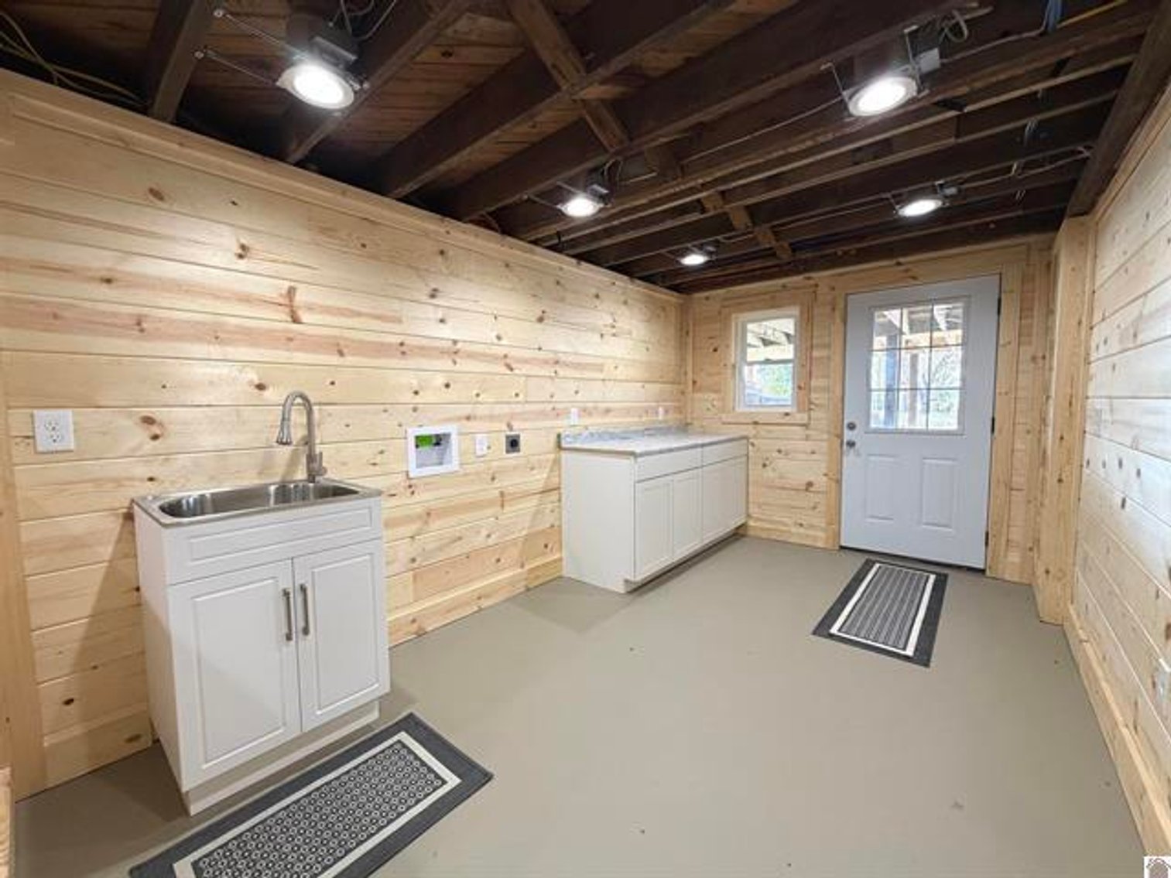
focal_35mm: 14
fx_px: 474
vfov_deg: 85.7
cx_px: 586
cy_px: 439
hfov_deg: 102.1
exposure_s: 1/120
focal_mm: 2.22
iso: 250
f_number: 2.2
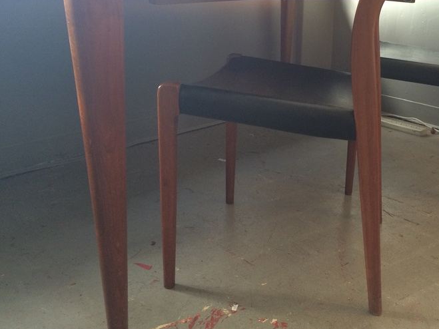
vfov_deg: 35.0
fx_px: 520
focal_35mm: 41
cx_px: 289
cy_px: 127
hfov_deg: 45.2
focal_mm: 4.12
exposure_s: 1/30
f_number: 2.2
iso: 50
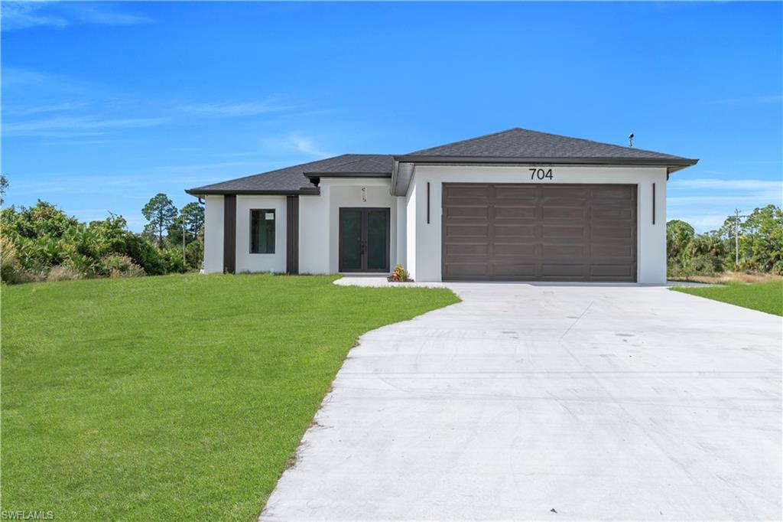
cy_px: 261
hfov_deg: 61.9
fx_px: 652
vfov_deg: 43.6
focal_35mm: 30
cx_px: 392
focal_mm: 20
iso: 100
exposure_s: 1/500
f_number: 8
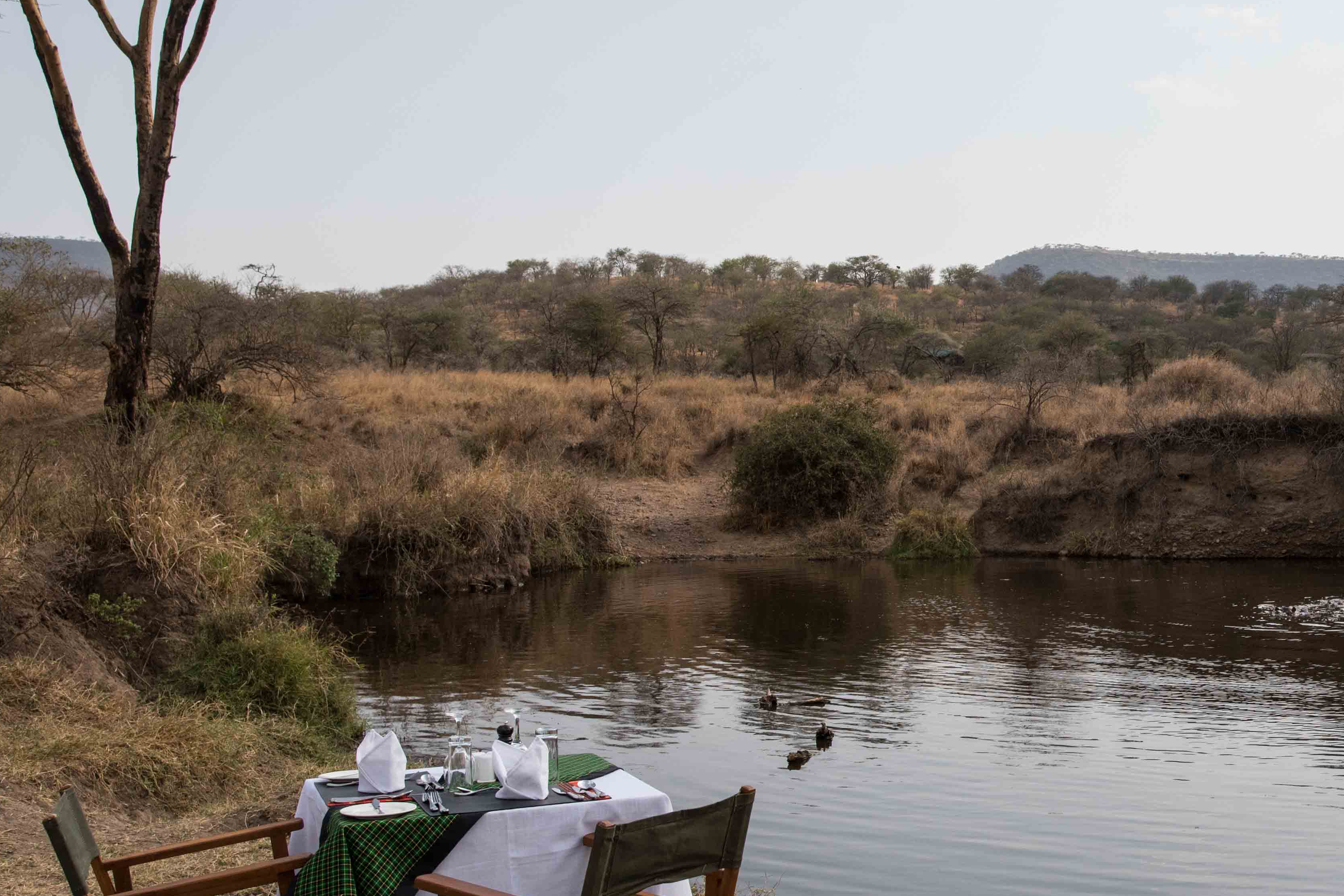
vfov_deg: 31.2
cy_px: 475
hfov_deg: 42.5
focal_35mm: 43
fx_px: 1605
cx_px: 1154
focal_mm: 24
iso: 400
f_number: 7.1
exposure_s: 1/1000
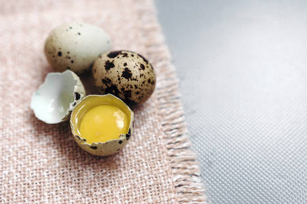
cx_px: 154
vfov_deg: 25.8
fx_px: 448
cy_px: 102
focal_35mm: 52
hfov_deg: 37.9
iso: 250
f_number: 2.8
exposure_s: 1/250
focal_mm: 35
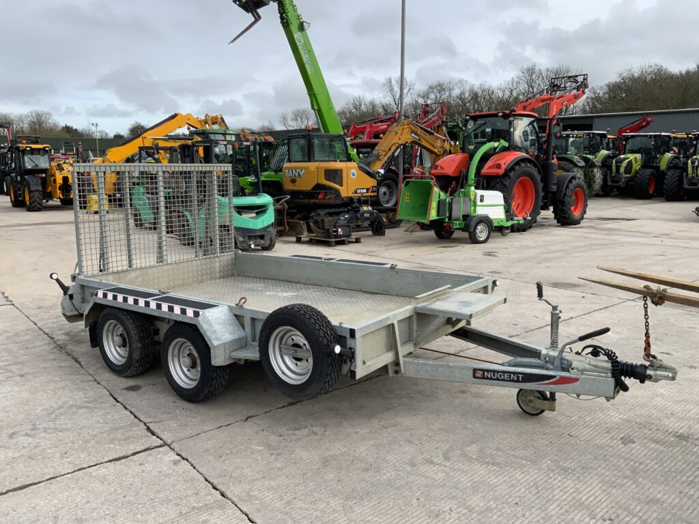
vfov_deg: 48.2
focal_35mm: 29
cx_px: 350
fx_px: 586
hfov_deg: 61.7
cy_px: 262
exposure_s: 1/792
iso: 16
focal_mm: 3
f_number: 1.8
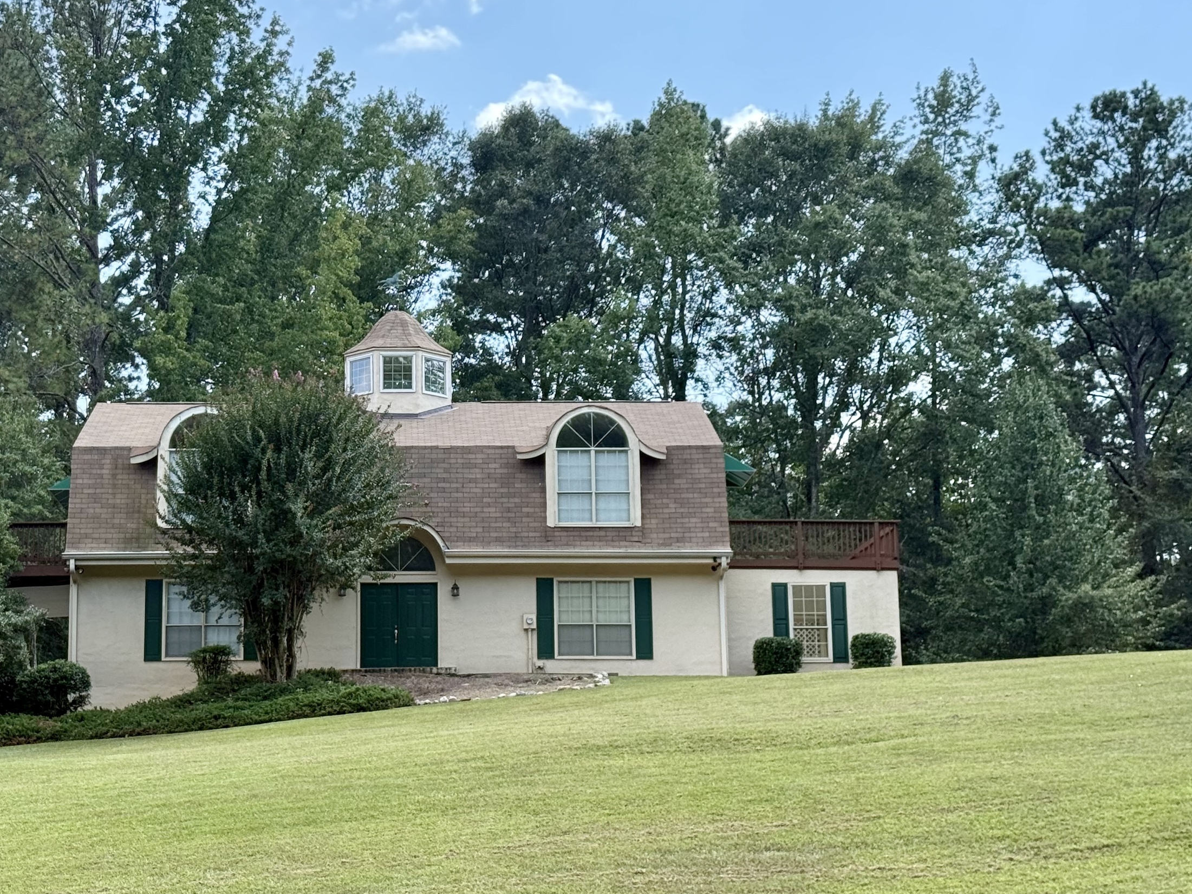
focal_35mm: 67
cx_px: 446
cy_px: 440
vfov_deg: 21.9
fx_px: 2307
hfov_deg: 28.9
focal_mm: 6.76
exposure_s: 1/1133
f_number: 1.78
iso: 100
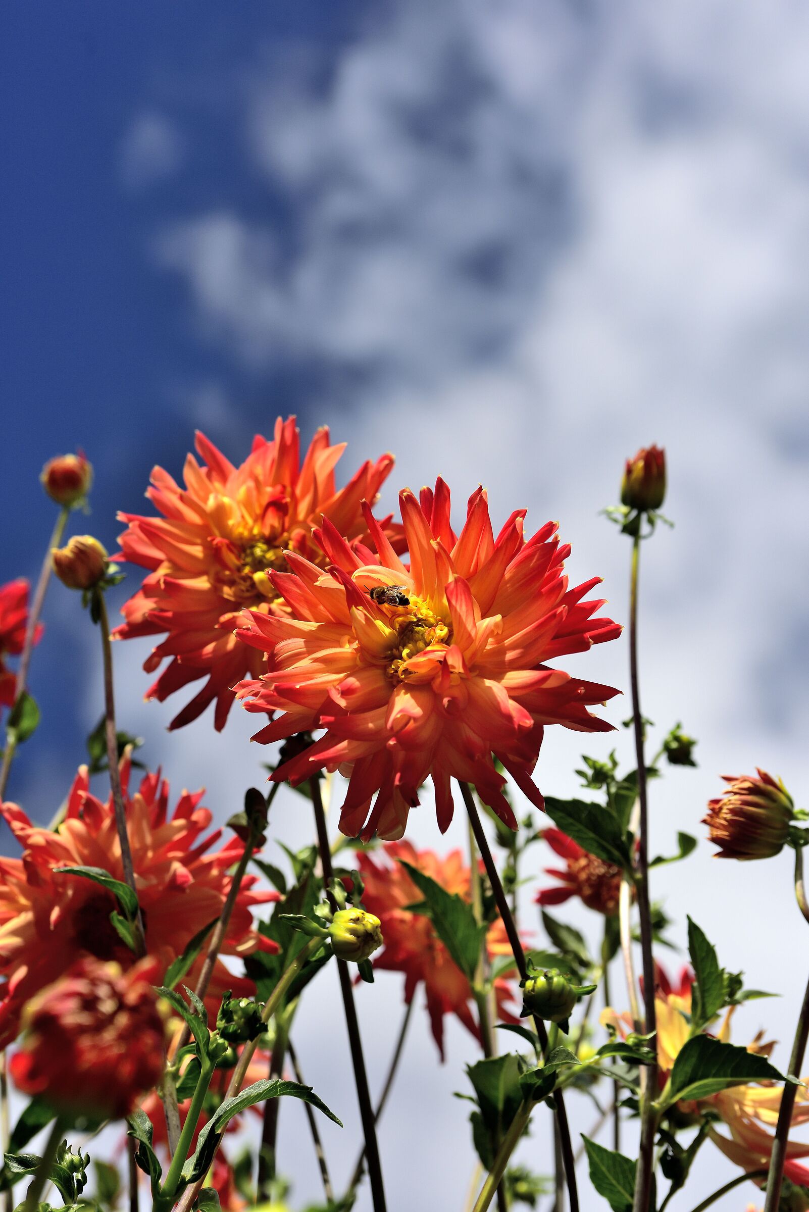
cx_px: 404
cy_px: 606
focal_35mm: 62
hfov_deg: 21.9
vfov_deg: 32.4
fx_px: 2088
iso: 500
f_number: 6.3
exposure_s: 1/3200
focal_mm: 62
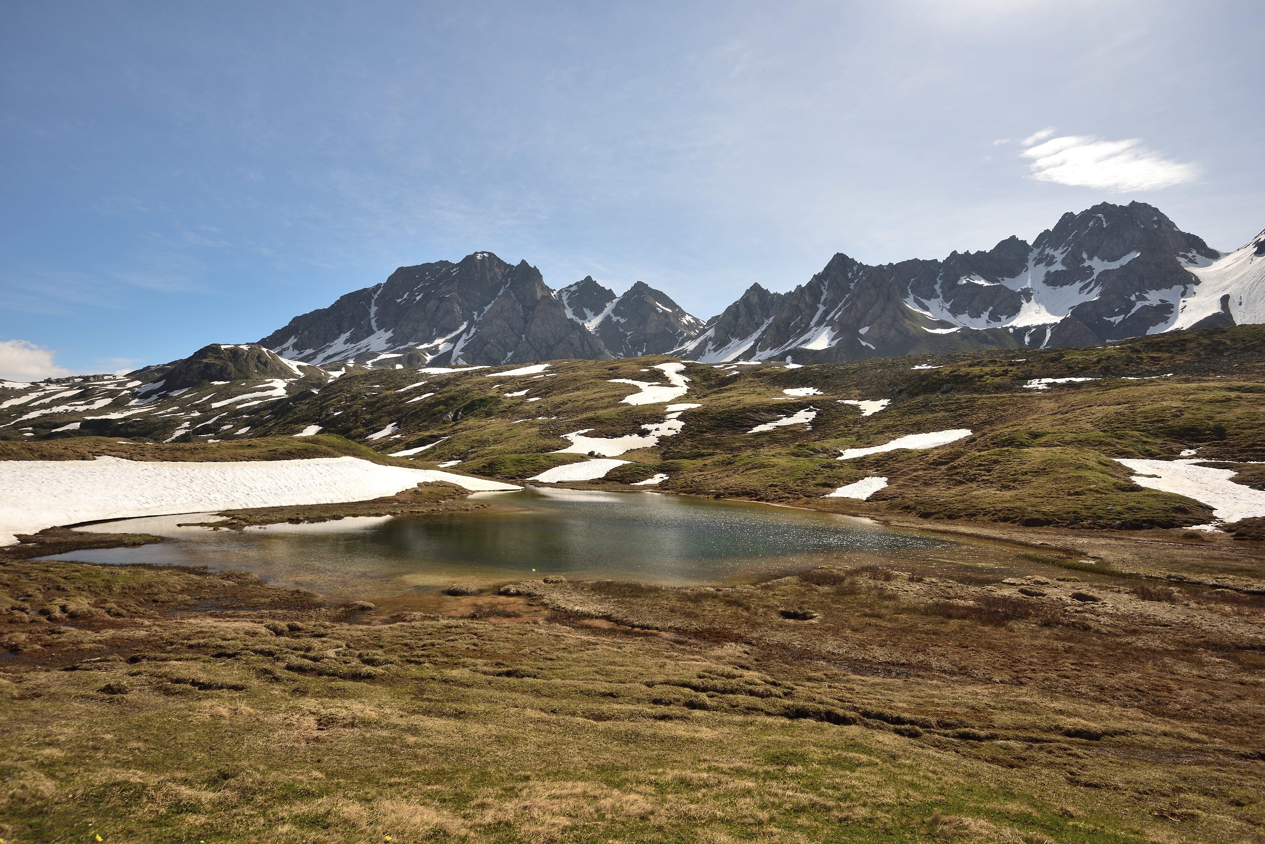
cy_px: 422
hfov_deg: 86.9
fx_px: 668
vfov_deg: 64.6
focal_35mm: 19
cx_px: 632
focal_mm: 19
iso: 100
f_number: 8
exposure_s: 1/200
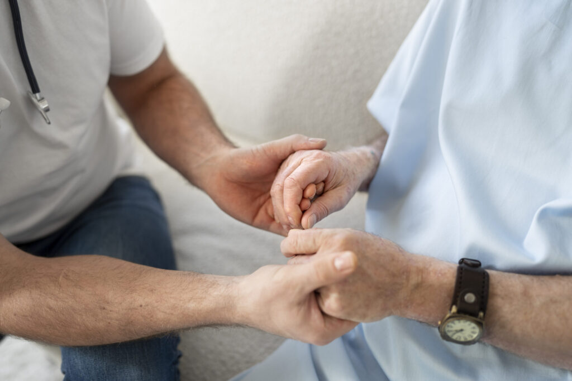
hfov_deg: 54.4
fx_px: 556
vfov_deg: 37.9
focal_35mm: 35
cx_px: 286
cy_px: 190
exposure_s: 1/320
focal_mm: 35
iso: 250
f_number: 1.8
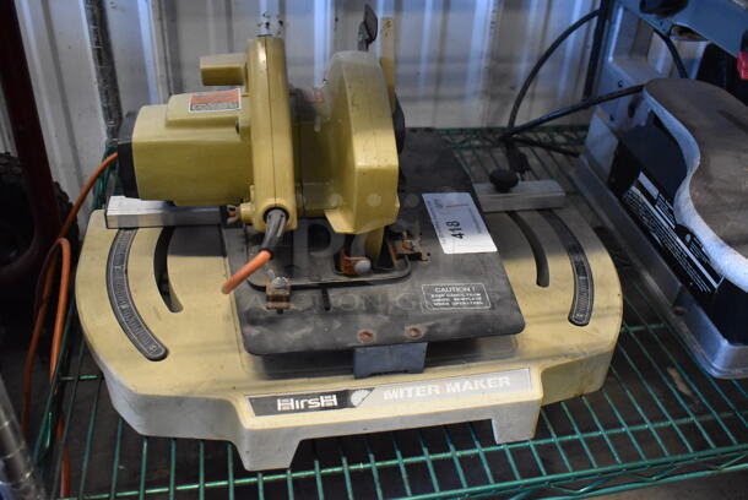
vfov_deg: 40.1
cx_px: 374
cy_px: 250
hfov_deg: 57.2
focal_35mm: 33
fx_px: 686
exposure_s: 1/125
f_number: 3.8
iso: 5000
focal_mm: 22
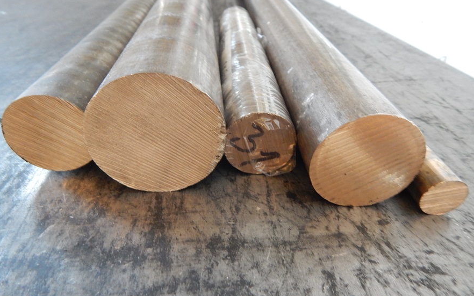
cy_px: 134
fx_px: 310
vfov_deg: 51.0
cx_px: 233
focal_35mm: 24
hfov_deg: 74.8
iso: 400
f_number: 3
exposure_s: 1/15
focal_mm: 4
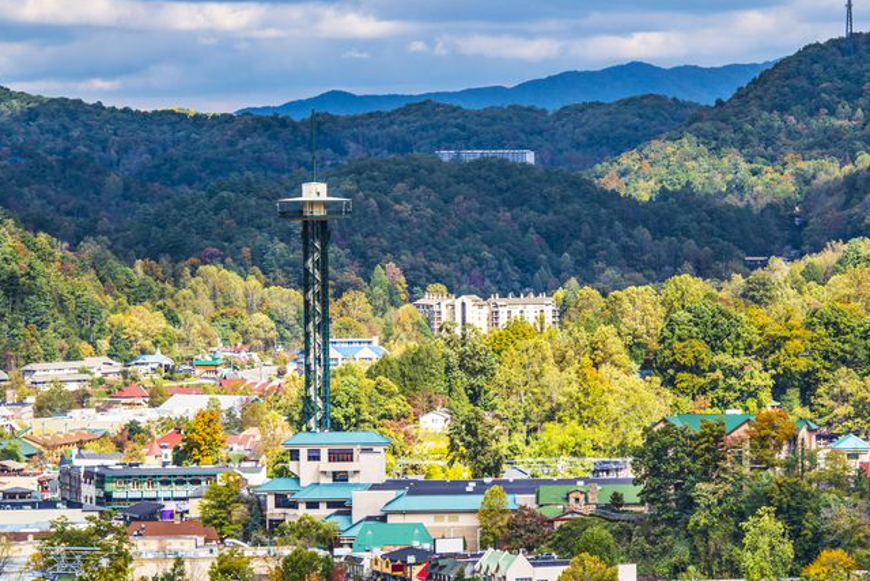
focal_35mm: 195
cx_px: 641
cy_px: 378
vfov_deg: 7.0
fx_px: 4713
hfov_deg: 10.5
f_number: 8
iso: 100
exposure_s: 1/20
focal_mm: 125
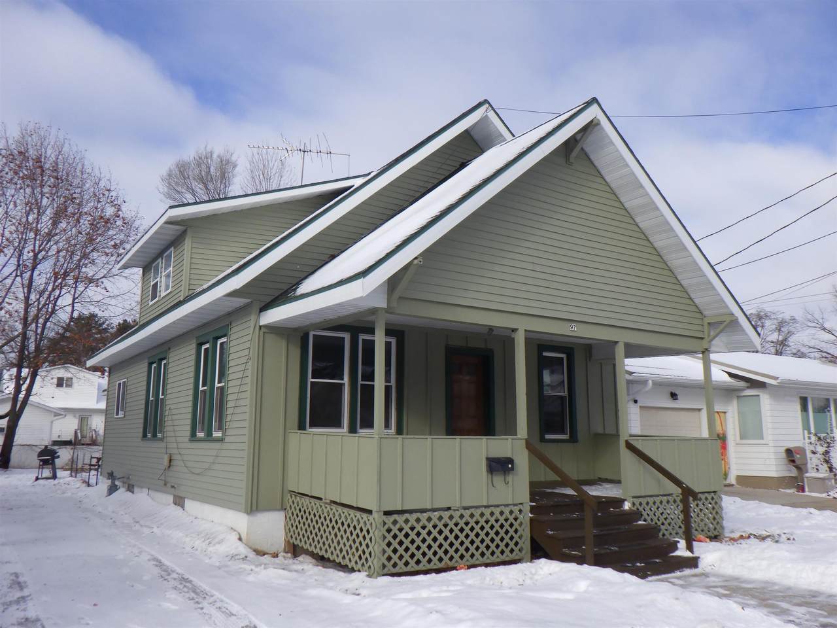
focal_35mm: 28
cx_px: 418
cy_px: 314
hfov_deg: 63.4
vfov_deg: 49.7
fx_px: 677
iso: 125
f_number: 4.2
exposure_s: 1/1000
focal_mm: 5
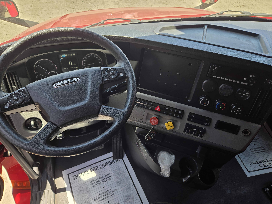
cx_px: 136
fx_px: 181
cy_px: 102
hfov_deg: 73.9
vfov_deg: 58.9
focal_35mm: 23
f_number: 1.8
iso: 25
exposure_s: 1/245
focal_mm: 5.4
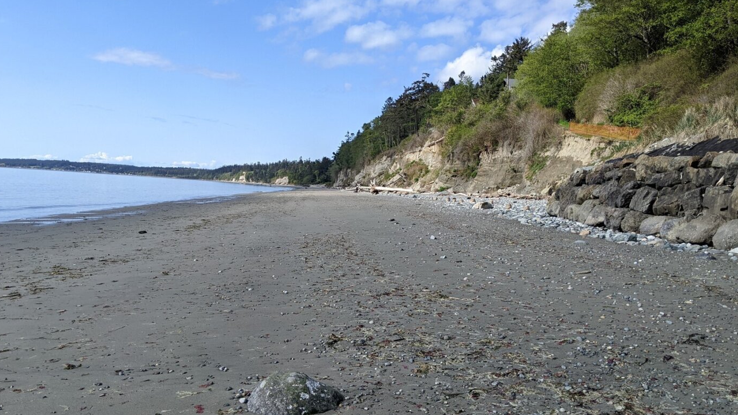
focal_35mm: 30
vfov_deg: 38.9
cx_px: 362
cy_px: 220
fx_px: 587
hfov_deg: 64.3
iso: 65
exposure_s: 1/2347
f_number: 1.8
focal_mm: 4.44
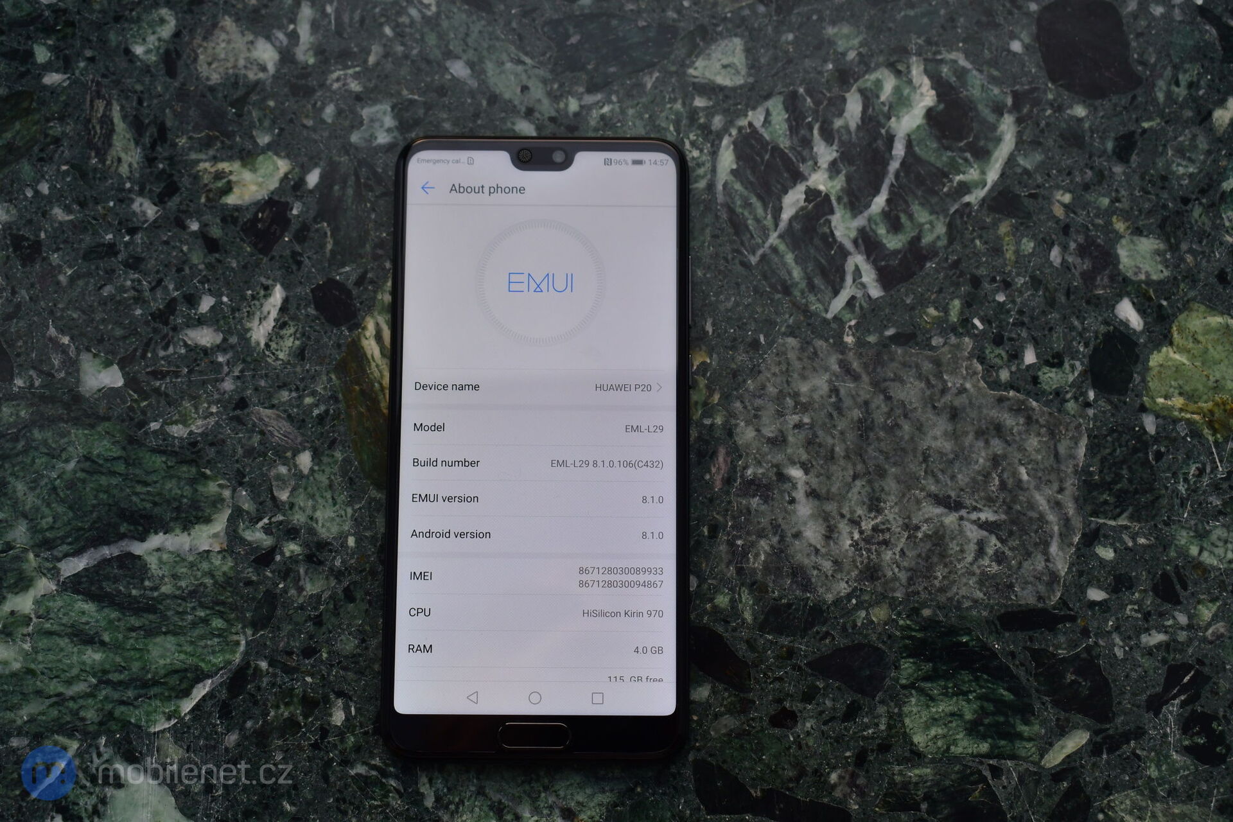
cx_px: 616
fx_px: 1849
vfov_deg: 25.1
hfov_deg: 36.9
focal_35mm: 54
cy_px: 411
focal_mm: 36
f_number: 7.1
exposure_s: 1/200
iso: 400
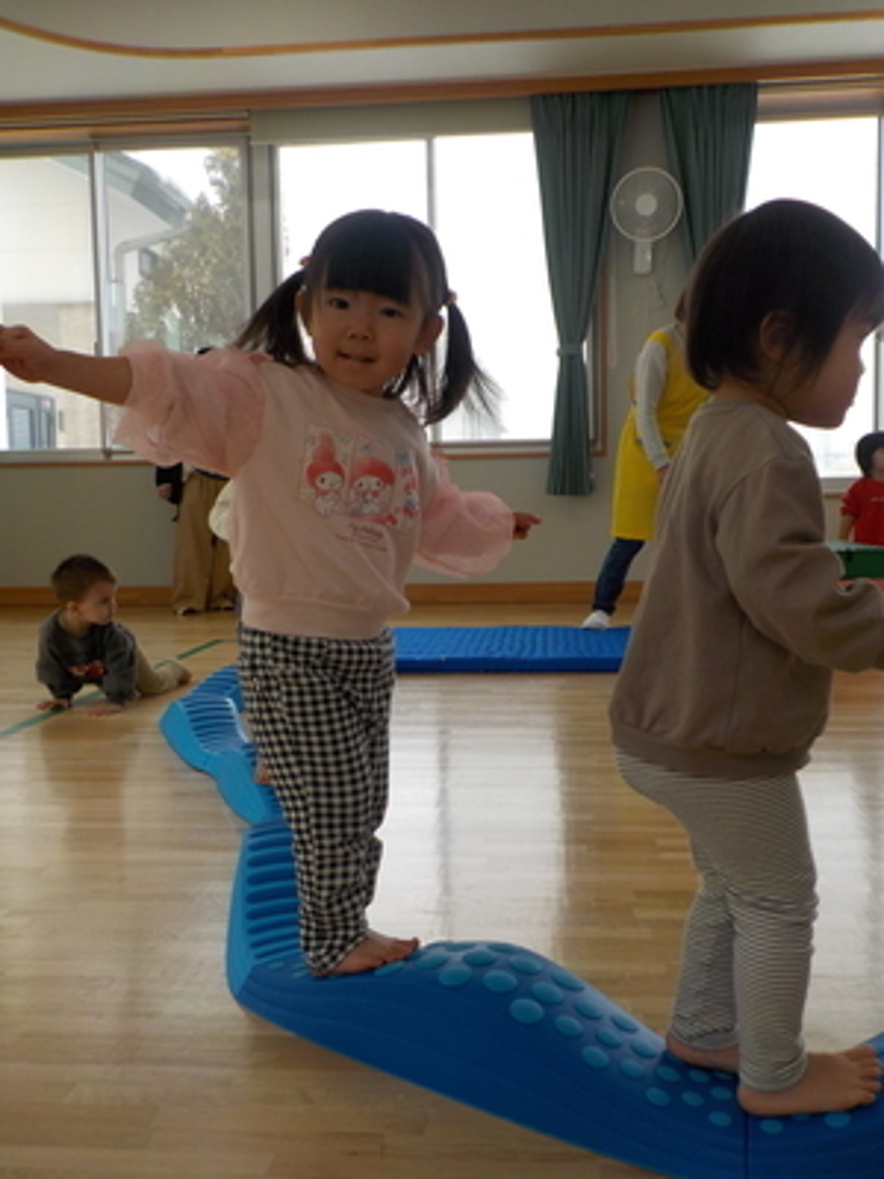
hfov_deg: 46.8
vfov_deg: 60.0
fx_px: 1021
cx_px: 442
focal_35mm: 30
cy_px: 590
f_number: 3.3
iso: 125
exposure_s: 1/200
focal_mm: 4.1
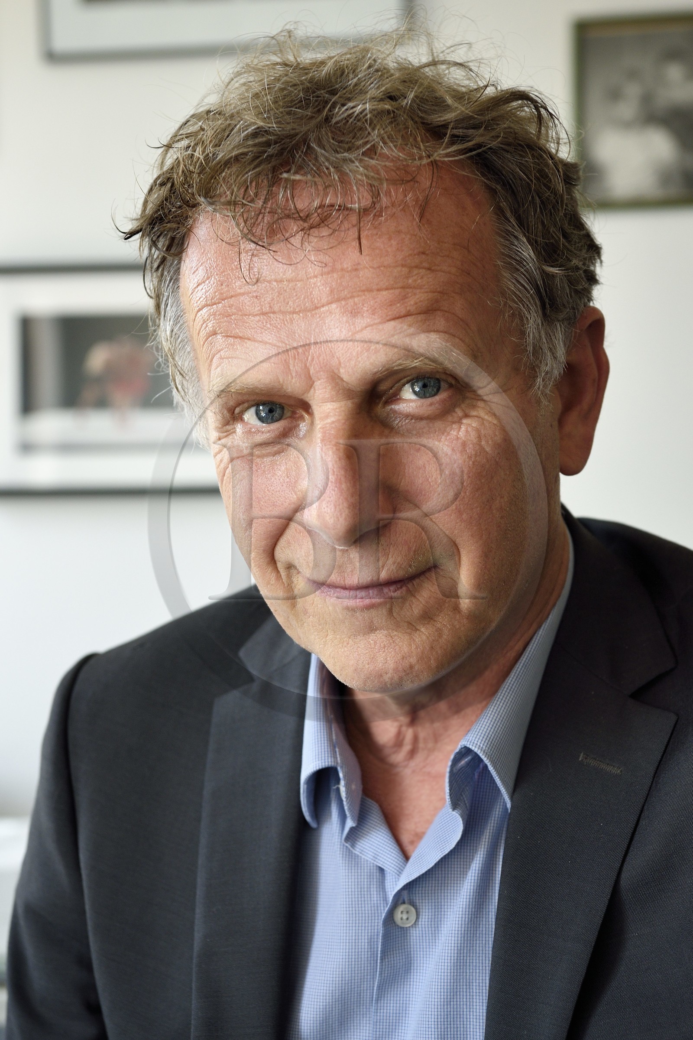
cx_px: 346
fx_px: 1790
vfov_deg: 32.4
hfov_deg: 21.9
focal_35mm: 62
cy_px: 520
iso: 800
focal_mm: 62
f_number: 6.3
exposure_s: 1/160
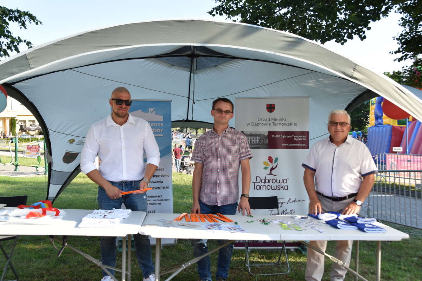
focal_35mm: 30
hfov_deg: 61.9
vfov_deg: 43.6
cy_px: 140
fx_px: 352
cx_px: 211
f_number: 5
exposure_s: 1/100
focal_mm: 20
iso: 100
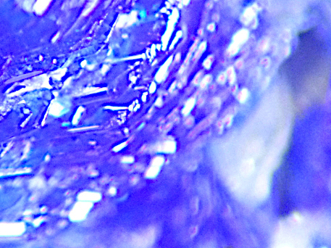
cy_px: 91
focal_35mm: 219
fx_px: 2092
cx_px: 14
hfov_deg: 9.0
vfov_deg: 6.8
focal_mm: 18
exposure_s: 1/40
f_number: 5.7
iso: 400
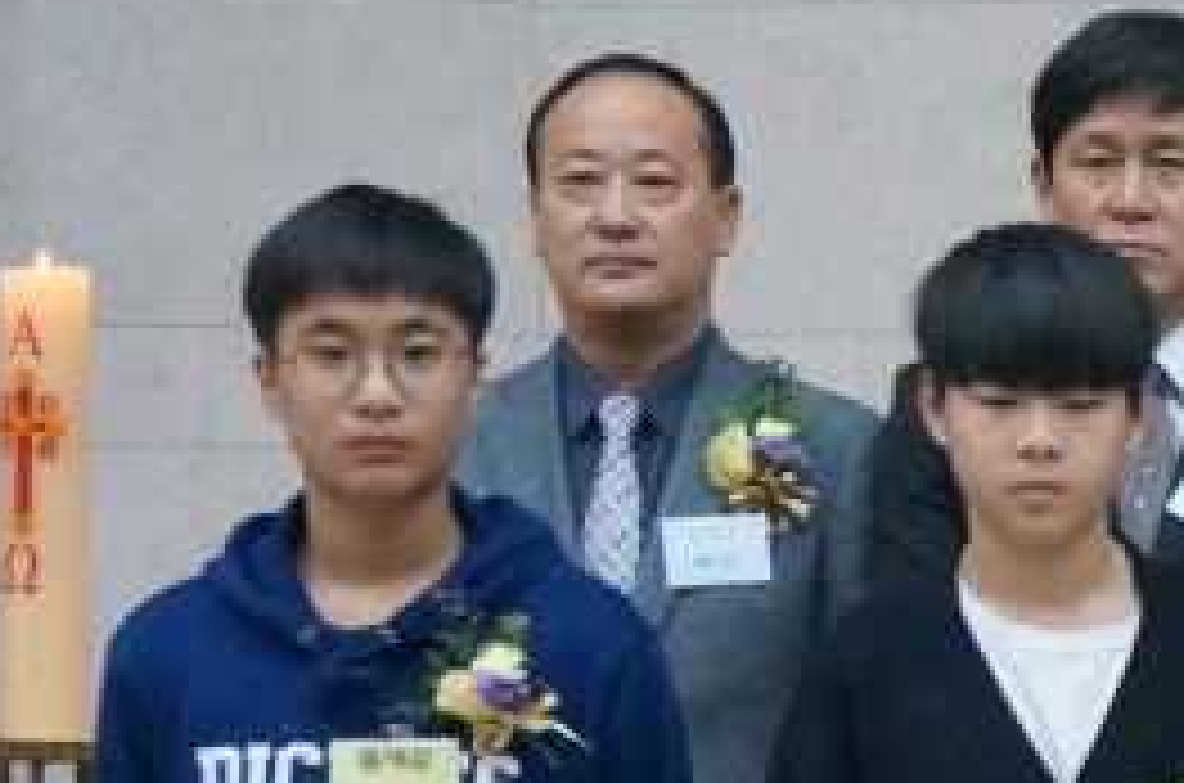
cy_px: 886
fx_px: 5182
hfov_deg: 12.2
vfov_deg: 8.6
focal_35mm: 158
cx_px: 1990
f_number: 4.5
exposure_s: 1/160
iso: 3200
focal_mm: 27
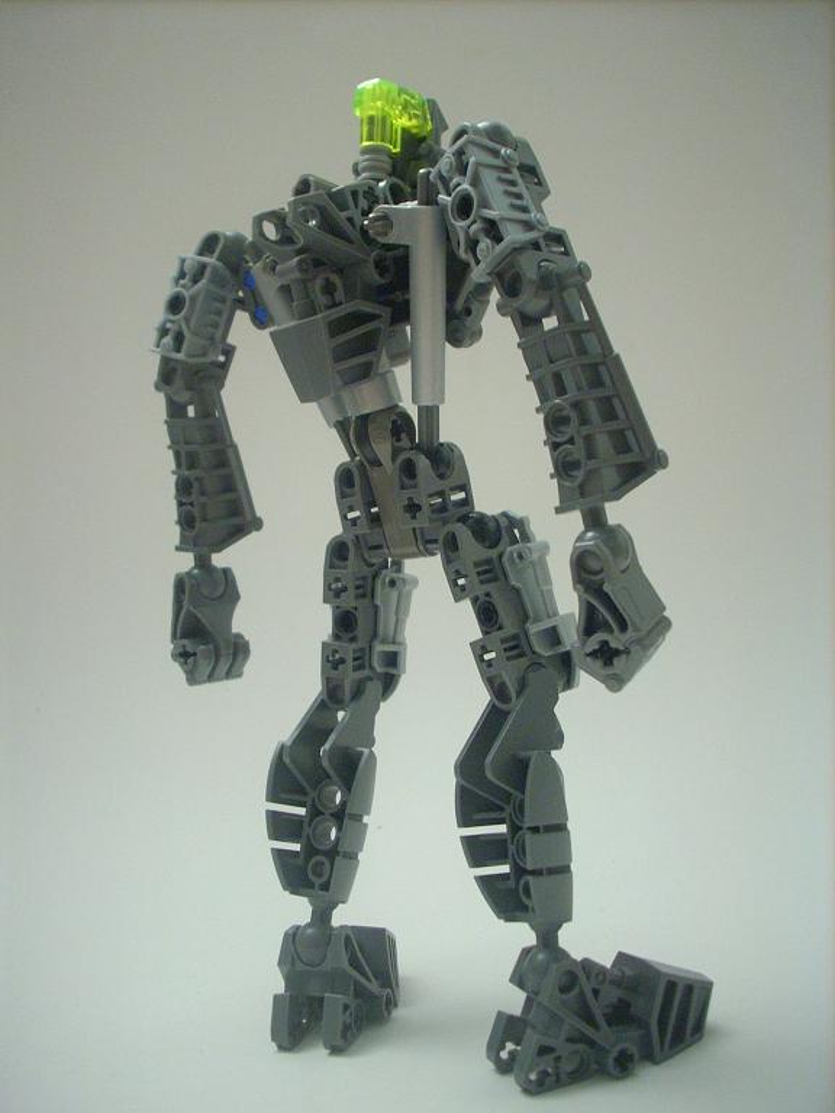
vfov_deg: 50.1
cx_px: 418
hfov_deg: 38.7
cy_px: 556
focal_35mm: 37
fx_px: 1190
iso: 248
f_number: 2.8
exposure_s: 1/4
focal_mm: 6.2
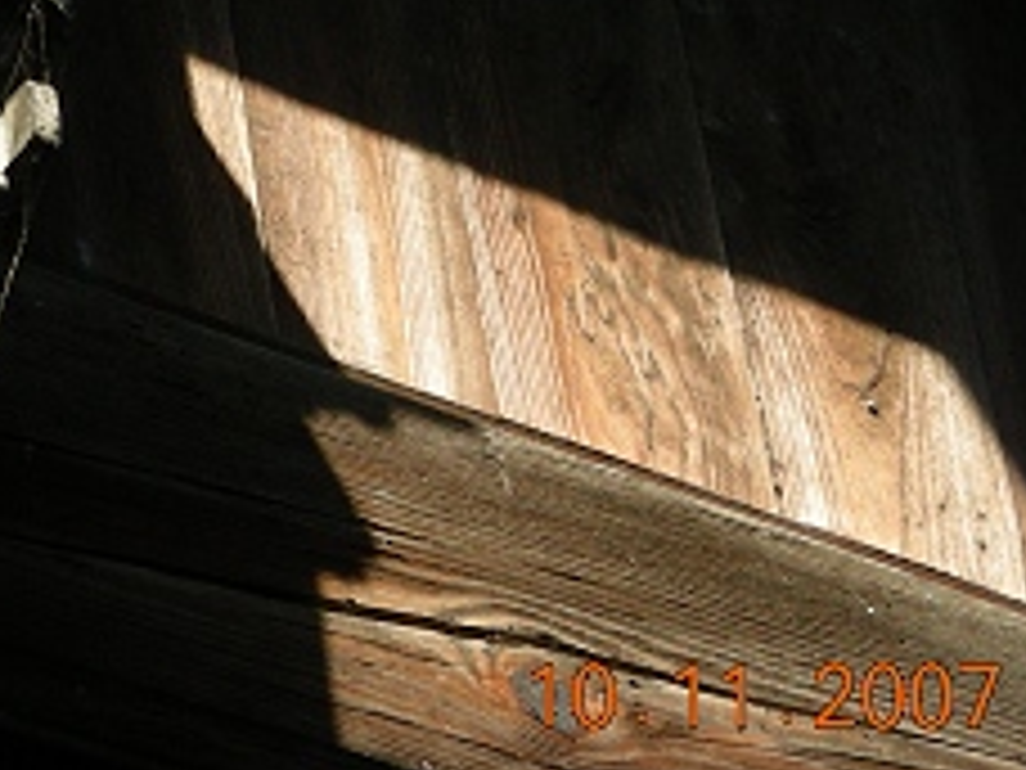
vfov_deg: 5.2
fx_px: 8507
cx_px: -122
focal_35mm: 287
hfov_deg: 6.9
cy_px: -79
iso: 50
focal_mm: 18.9
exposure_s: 1/230
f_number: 3.5
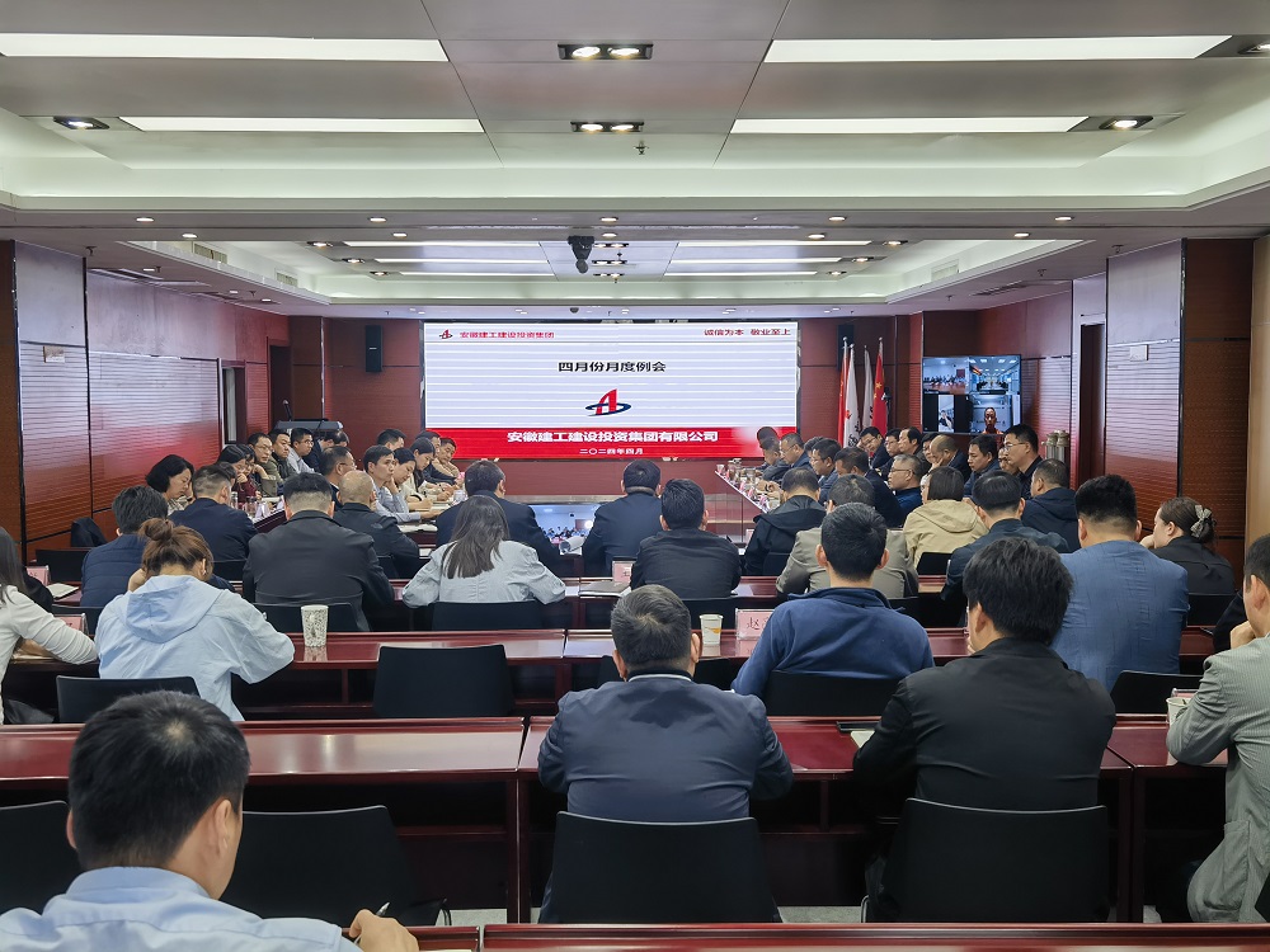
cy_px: 476
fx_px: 1284
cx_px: 635
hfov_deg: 52.6
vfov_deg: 40.7
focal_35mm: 35
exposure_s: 1/100
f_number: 1.9
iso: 125
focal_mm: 6.67
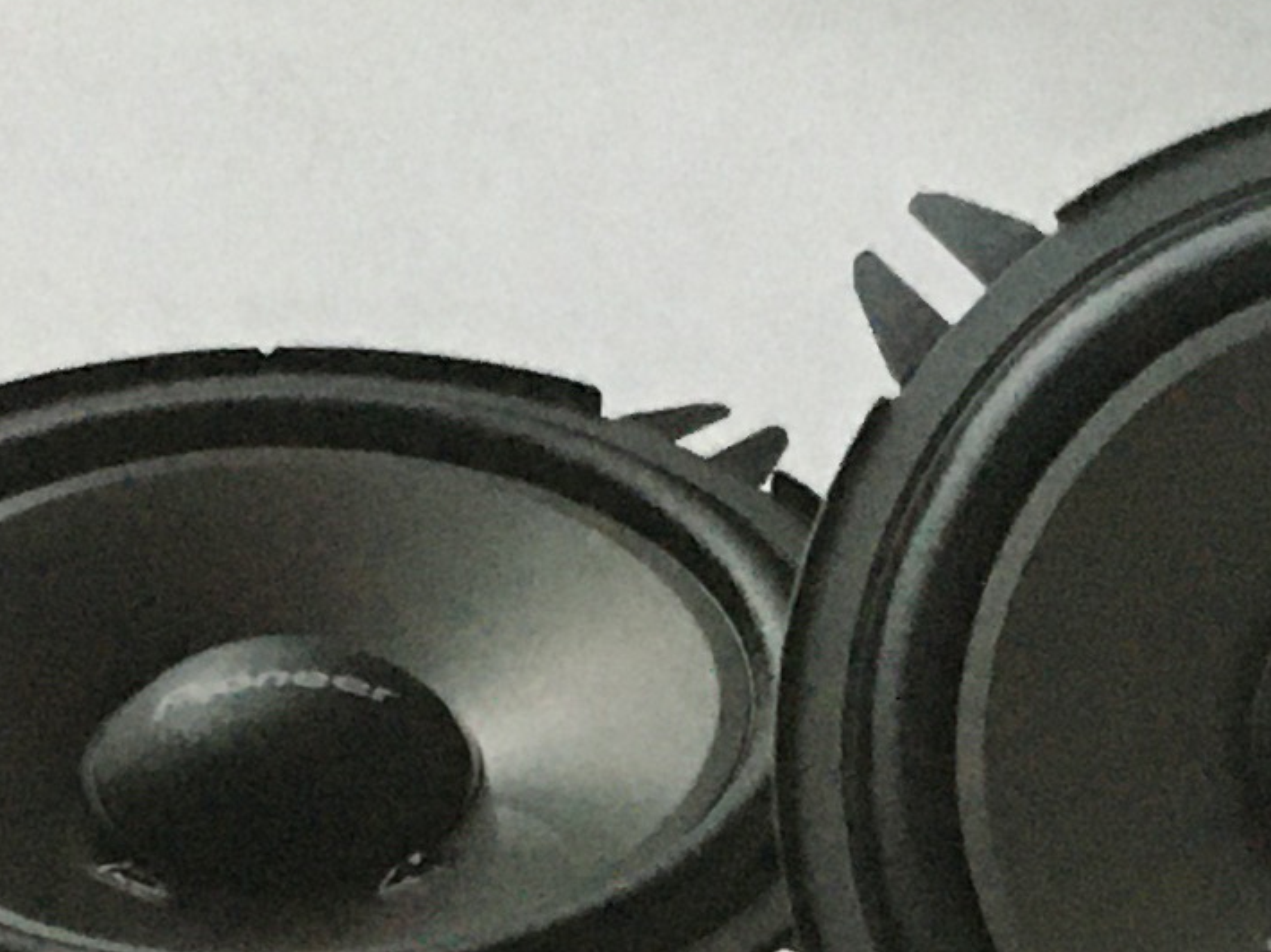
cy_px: 1458
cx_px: 728
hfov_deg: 12.0
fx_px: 6055
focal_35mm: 165
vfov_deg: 8.8
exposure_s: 1/25
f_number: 2.2
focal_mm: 4.15
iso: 200
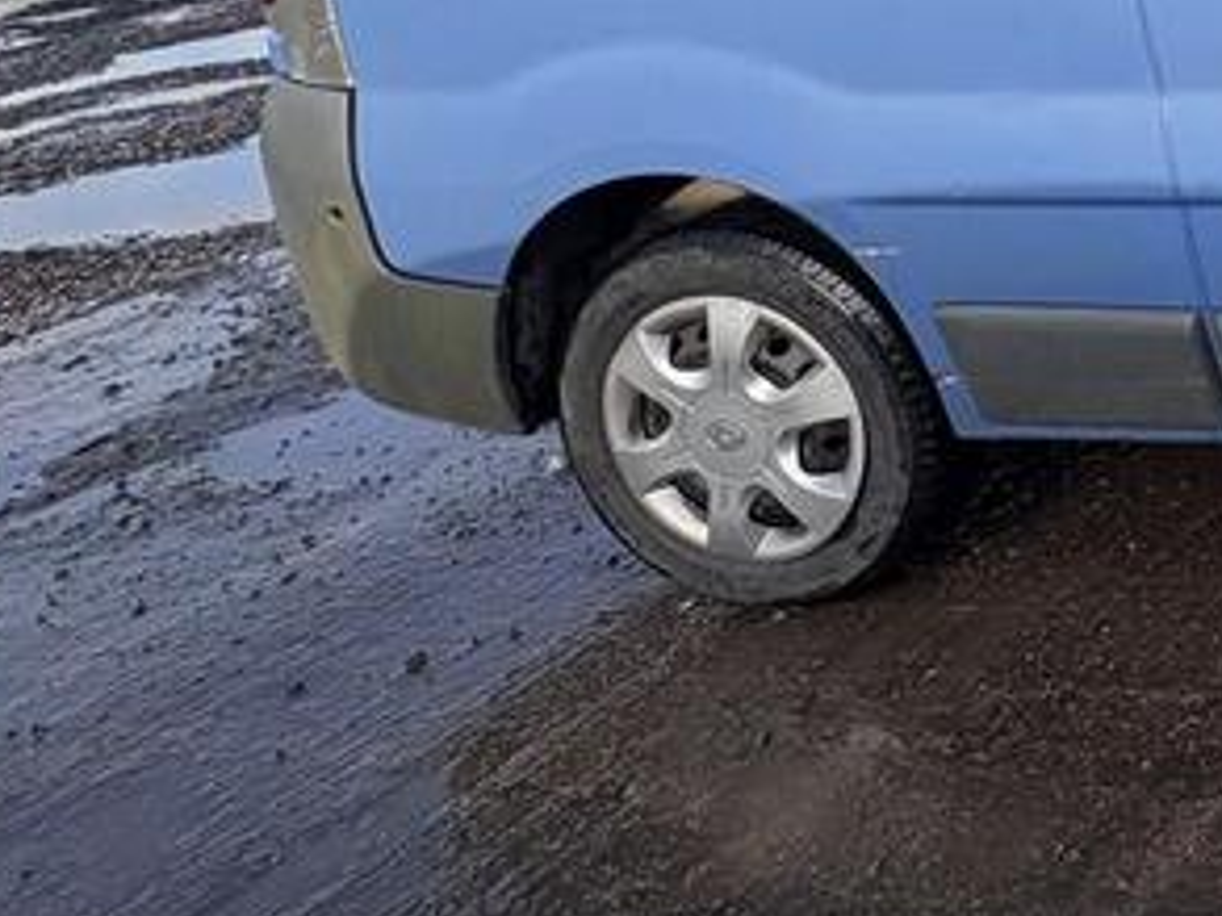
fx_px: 1518
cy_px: -171
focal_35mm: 43
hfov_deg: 28.7
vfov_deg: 29.2
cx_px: 1816
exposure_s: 1/741
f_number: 2.2
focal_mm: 2.22
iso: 64
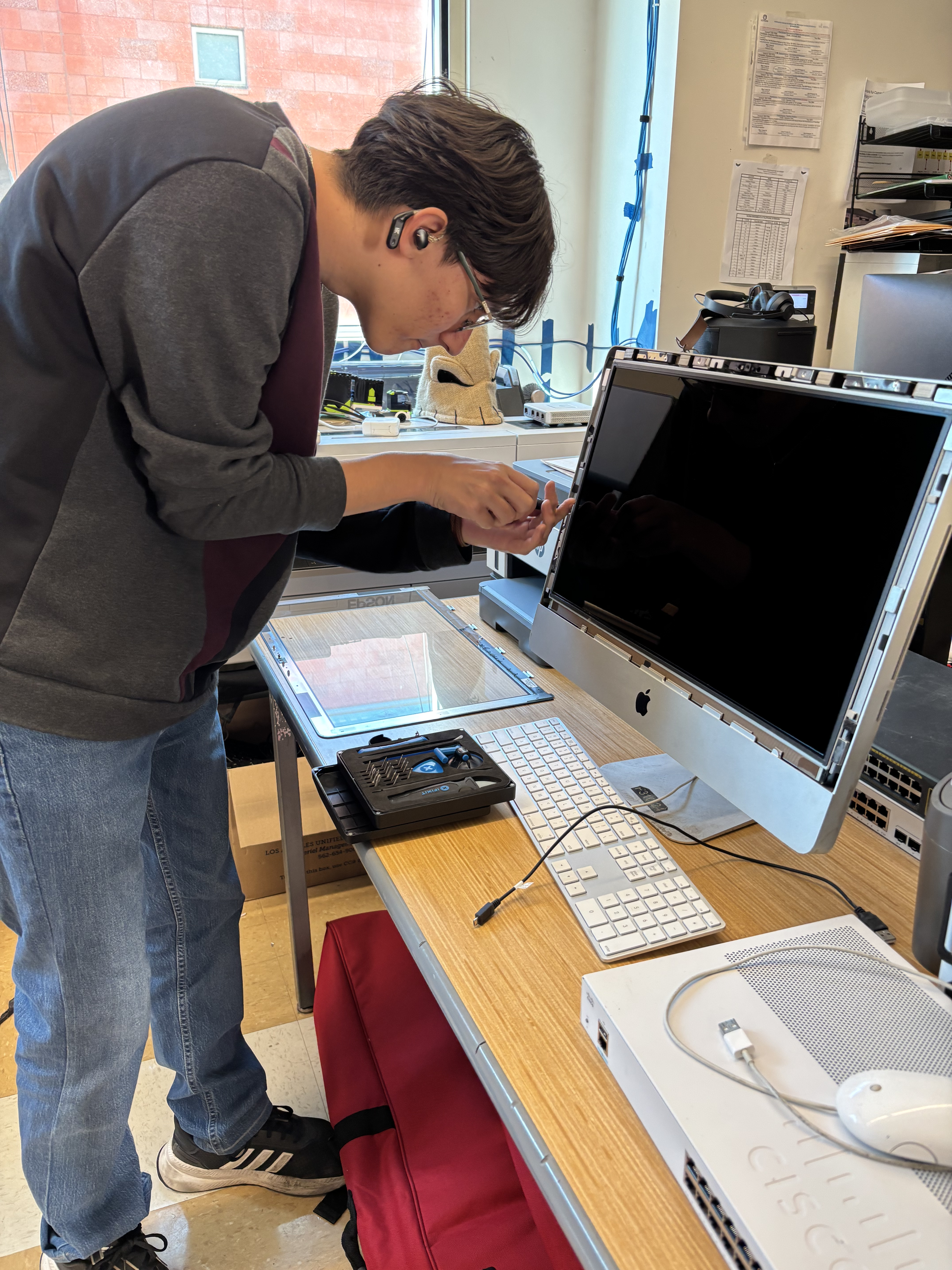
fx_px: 953
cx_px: 476
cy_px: 635
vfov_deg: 67.3
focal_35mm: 26
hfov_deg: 53.1
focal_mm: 5.96
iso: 125
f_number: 1.6
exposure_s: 1/60
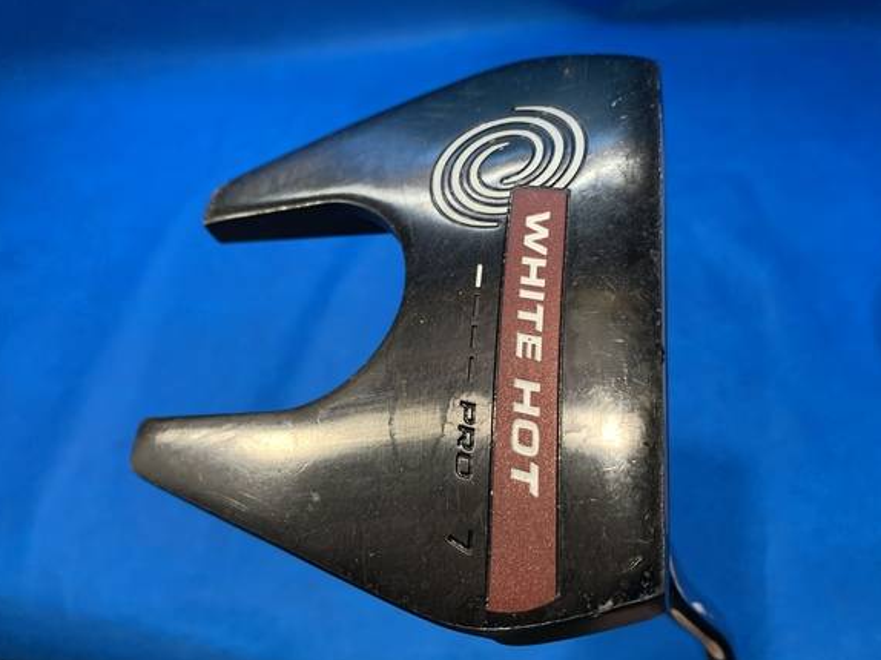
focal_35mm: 29
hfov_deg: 61.7
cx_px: 456
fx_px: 738
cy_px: 350
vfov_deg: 48.2
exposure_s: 1/60
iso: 100
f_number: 1.8
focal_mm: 4.25
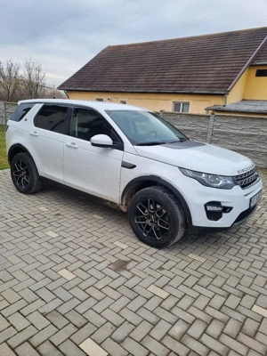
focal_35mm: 26
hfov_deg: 53.1
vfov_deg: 67.3
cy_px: 178
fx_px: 267
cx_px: 134
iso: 50
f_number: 1.8
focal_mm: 5.4
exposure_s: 1/667
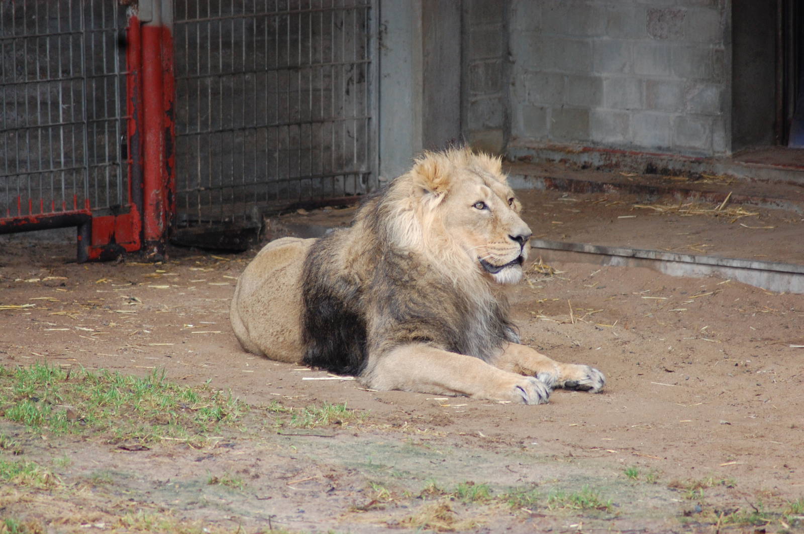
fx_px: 10041
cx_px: 402
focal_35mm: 450
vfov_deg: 3.0
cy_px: 267
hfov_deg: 4.6
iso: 800
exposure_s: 1/125
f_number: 5.6
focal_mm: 300
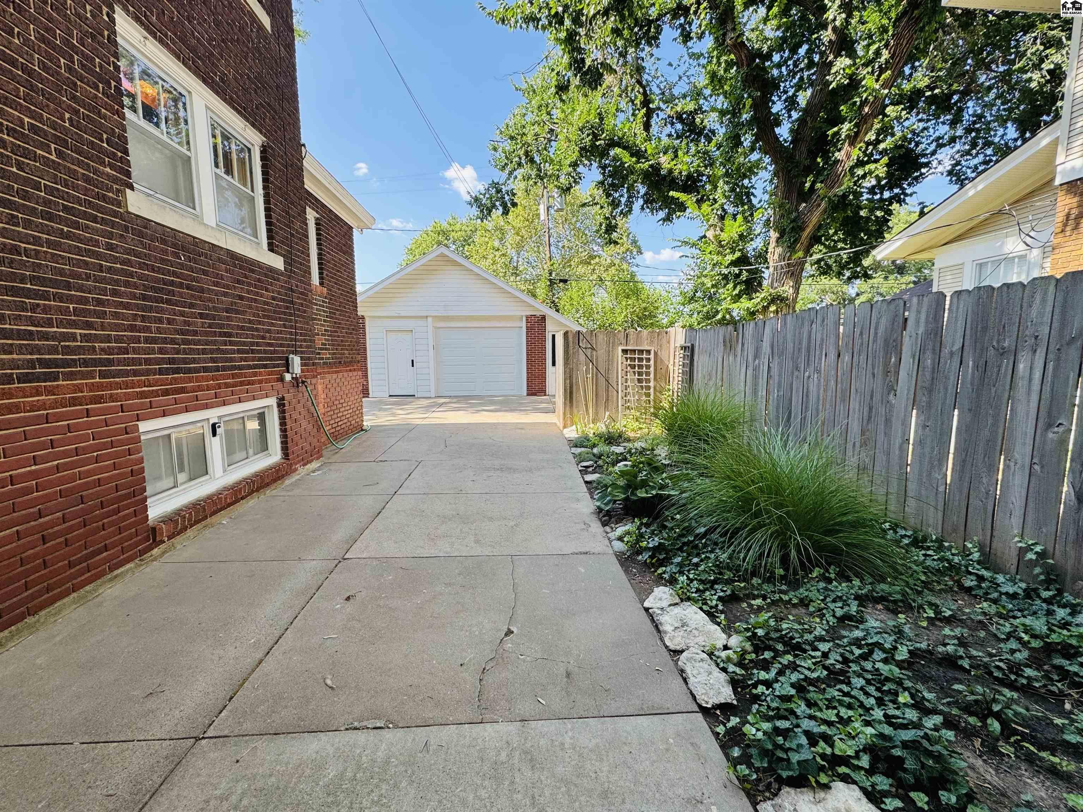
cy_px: 406
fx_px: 438
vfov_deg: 85.7
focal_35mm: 14
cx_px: 542
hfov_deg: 102.1
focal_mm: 2.22
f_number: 2.2
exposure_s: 1/264
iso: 40
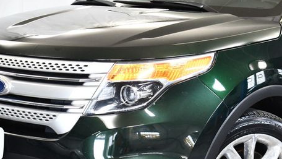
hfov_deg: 20.7
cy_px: 129
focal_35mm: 103
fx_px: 771
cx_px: 174
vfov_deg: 11.7
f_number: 4.5
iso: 1800
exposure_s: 1/125
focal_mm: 35
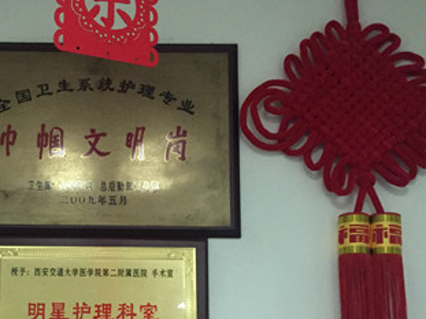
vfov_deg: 25.5
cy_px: 267
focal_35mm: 56
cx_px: 100
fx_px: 689
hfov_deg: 33.6
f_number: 2.2
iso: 320
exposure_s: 1/15
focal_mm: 4.15
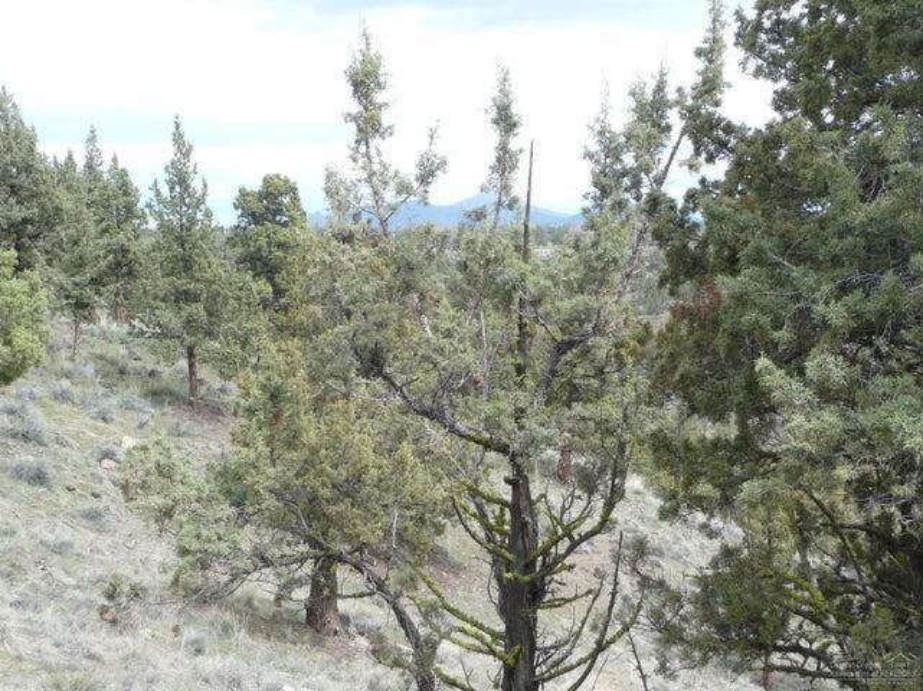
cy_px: 346
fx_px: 1652
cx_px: 462
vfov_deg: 23.6
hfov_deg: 31.2
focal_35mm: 62
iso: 100
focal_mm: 10.2
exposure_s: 1/250
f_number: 4.5
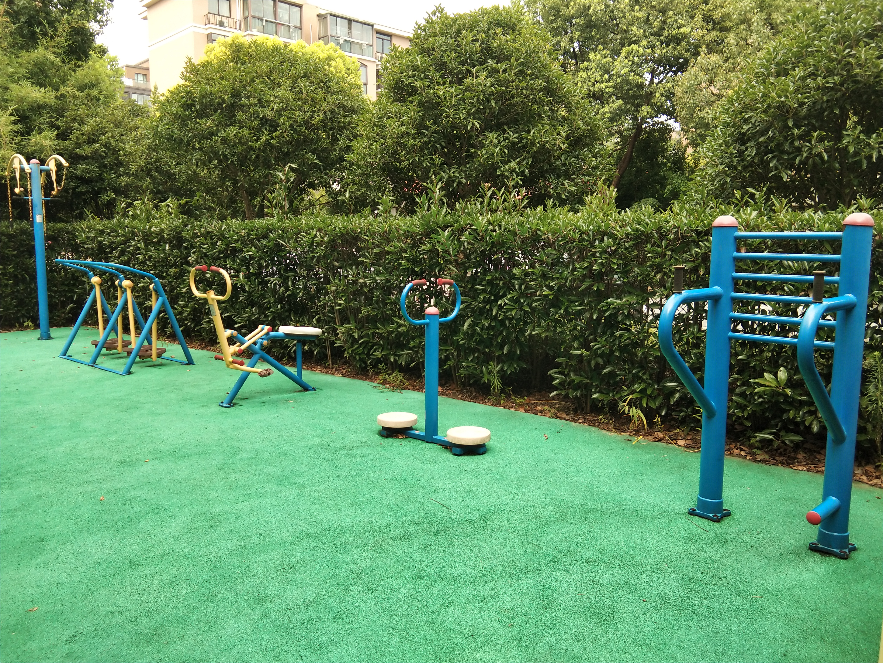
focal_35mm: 31
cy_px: 332
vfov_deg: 45.4
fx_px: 791
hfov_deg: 58.4
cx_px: 442
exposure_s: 1/215
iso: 50
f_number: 2.2
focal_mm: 3.69
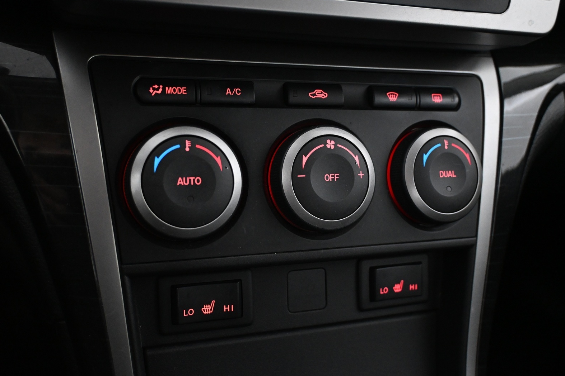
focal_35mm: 36
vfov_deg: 37.3
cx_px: 288
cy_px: 189
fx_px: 557
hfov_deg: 53.8
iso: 4000
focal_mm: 23
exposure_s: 1/40
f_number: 4.2
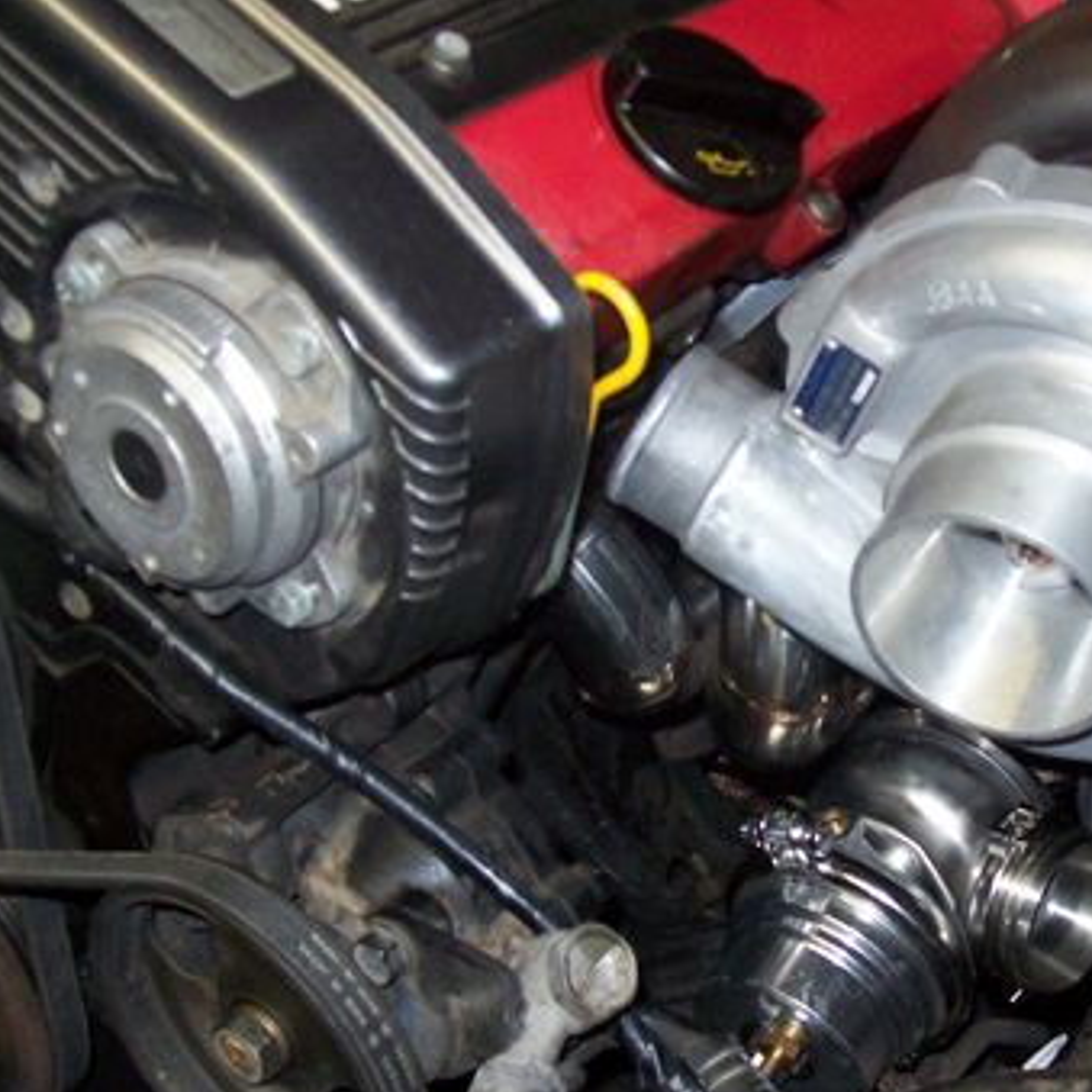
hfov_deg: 28.3
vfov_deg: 28.6
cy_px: 641
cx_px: 796
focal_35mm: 60
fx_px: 2141
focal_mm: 6
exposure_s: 1/64
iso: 200
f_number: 2.7
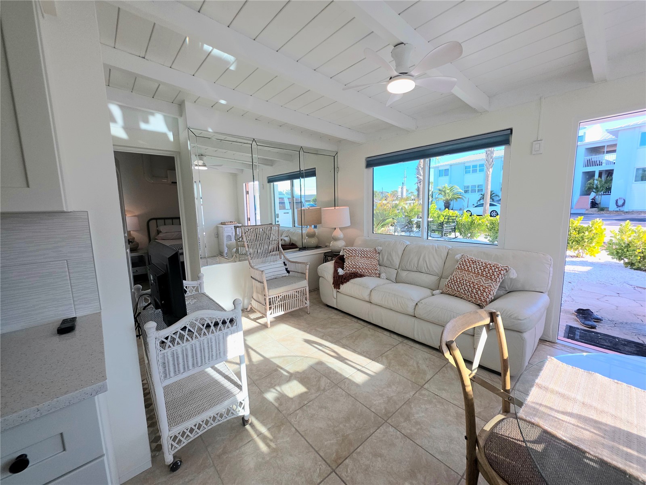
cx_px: 323
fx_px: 243
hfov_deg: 106.2
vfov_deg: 89.9
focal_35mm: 13
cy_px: 242
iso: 20
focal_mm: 2.2
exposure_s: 1/132
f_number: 1.9
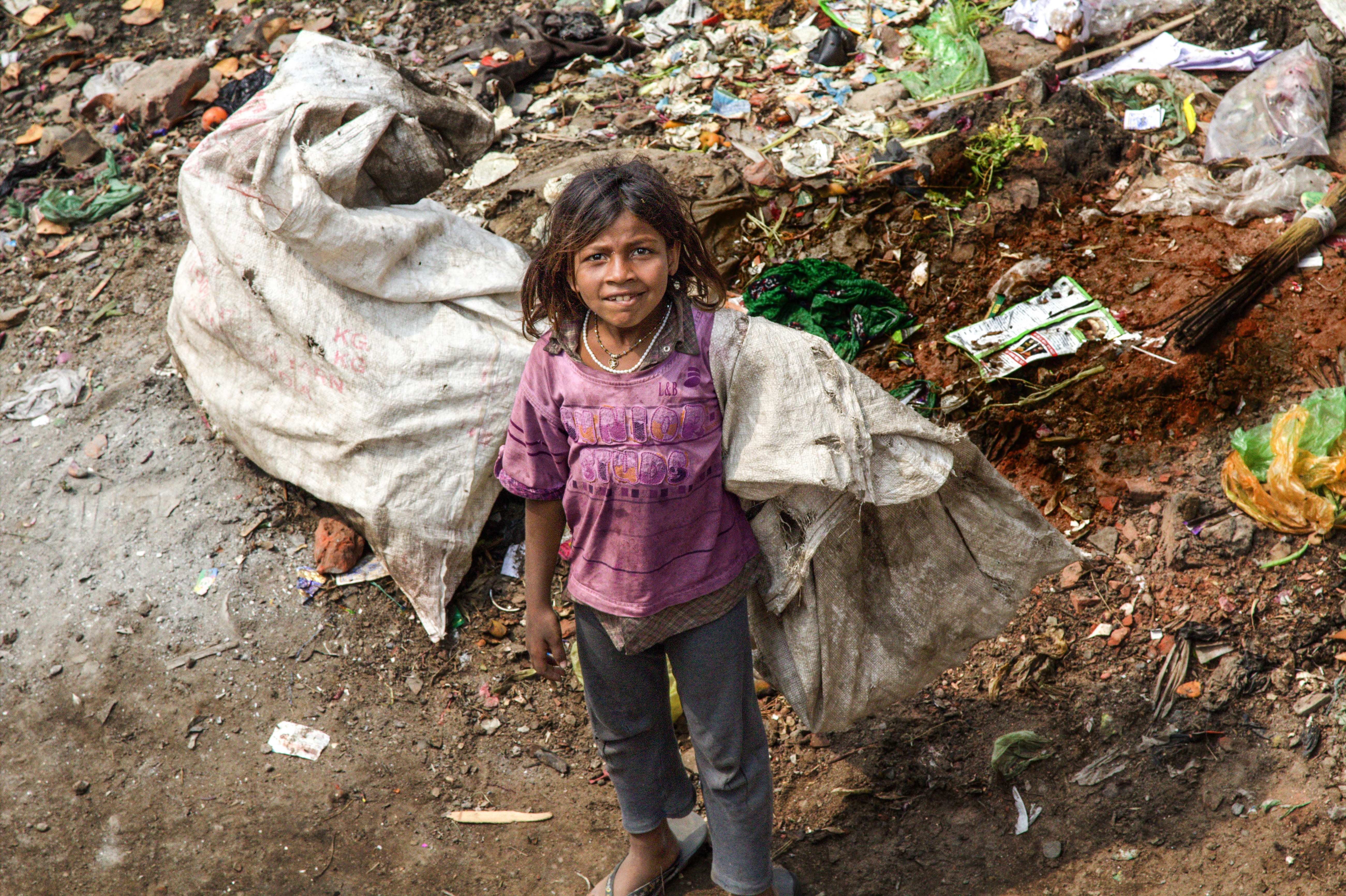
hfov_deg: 12.5
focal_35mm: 164
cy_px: 448
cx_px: 673
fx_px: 6130
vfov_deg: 8.4
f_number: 10
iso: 800
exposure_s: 1/1000
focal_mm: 105
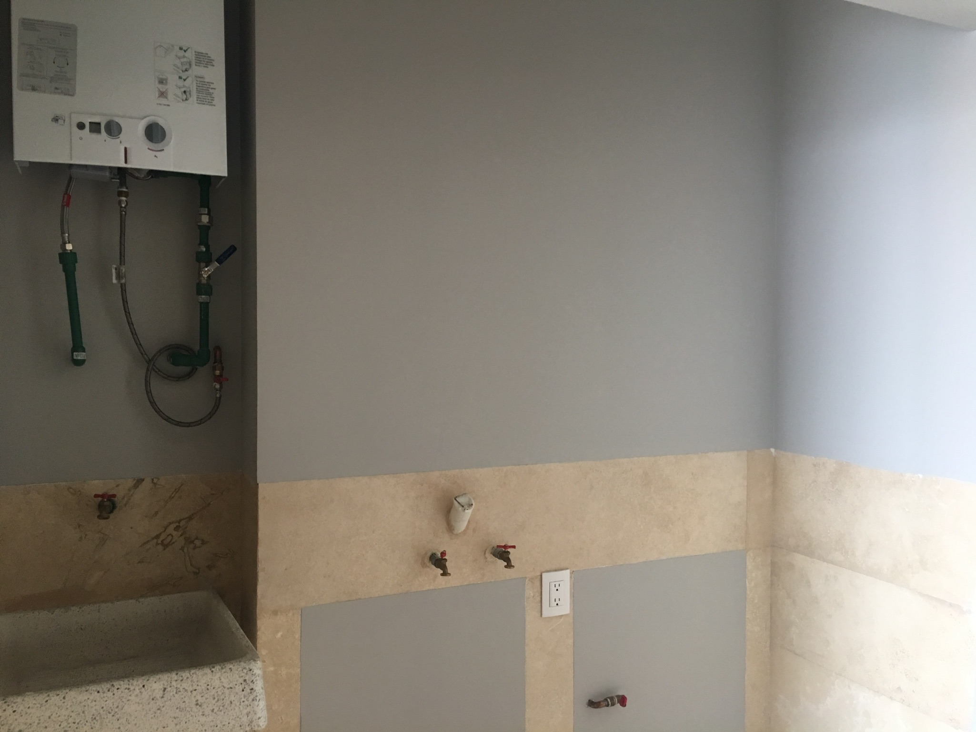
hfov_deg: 61.7
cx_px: 488
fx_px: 818
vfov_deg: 48.2
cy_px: 366
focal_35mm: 29
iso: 64
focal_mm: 4.15
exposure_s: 1/15
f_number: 2.2
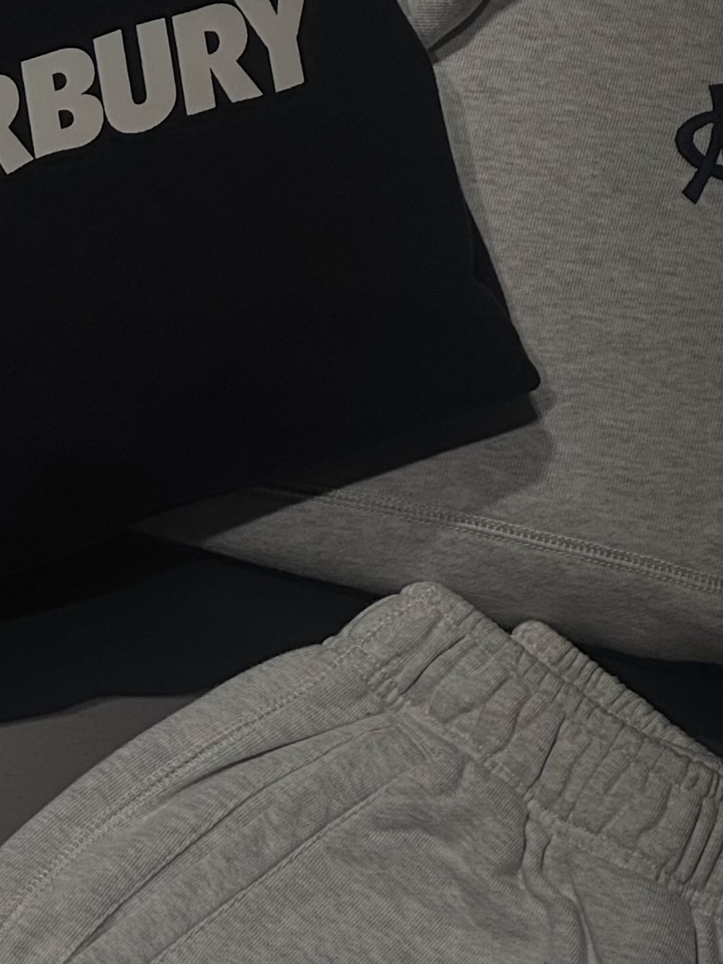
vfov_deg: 9.2
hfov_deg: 6.9
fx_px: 5987
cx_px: -162
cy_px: 872
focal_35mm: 215
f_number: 2.8
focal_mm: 9
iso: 25
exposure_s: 1/300
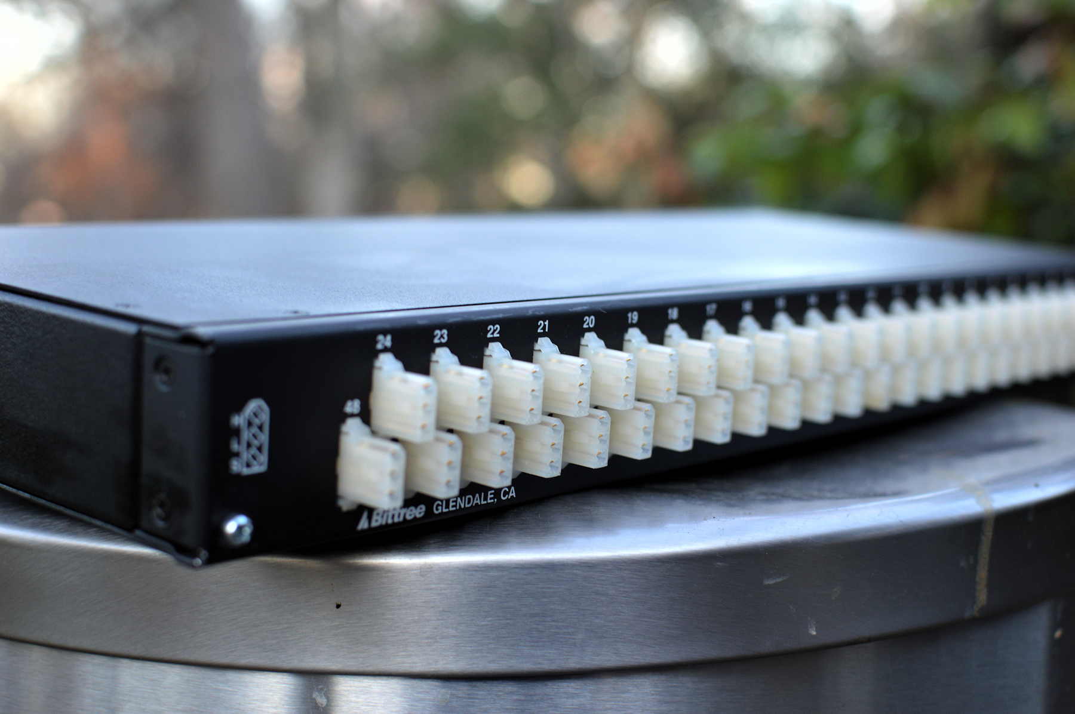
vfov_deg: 25.7
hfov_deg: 37.9
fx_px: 1566
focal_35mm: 52
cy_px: 357
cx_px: 538
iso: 400
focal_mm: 35
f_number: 4
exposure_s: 1/60
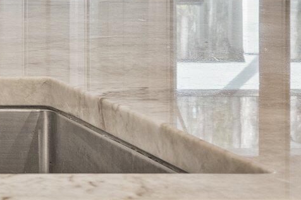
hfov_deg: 13.4
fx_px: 1078
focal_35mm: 129
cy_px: -103
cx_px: -323
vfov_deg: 10.3
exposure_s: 1/1.25
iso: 640
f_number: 8
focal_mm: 20.3
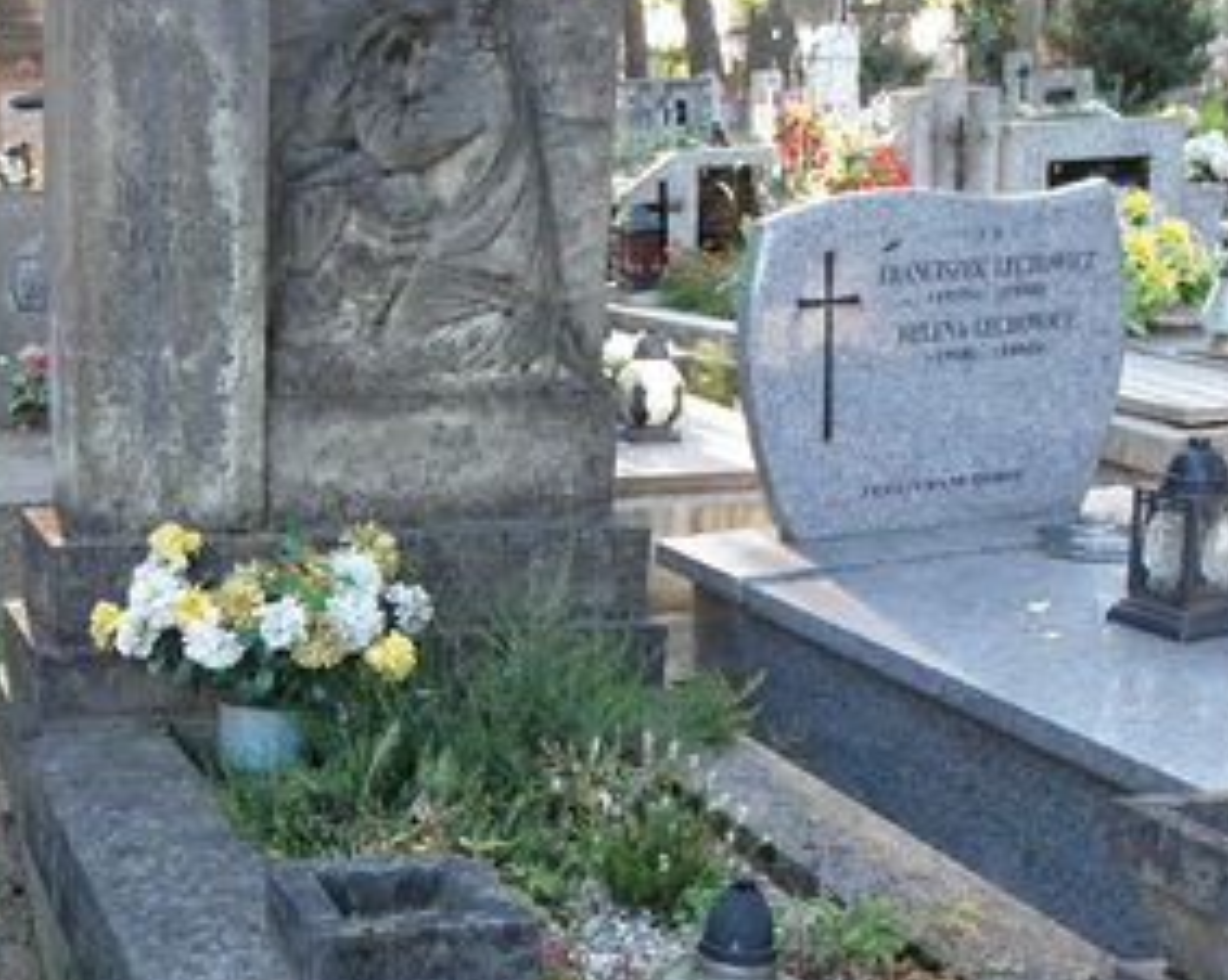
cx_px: 425
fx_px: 1925
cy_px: 702
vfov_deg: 28.3
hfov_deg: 35.1
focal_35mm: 53
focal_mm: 5.2
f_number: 2.5
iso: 100
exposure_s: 1/45
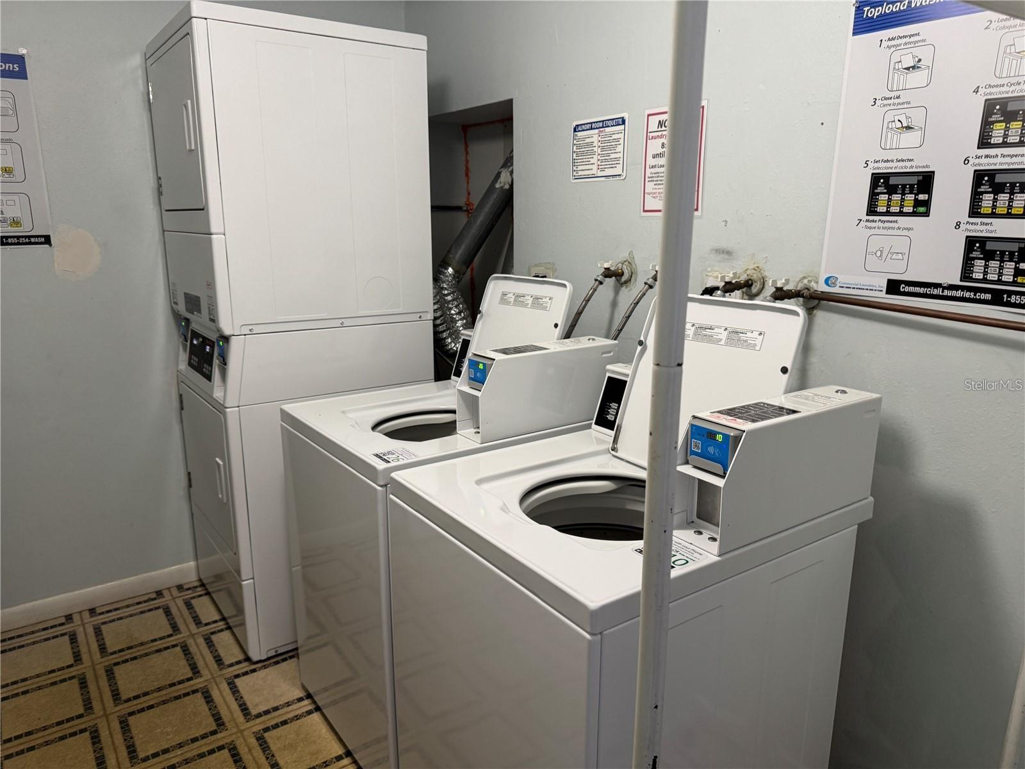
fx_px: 711
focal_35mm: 24
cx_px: 512
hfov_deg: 71.6
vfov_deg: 56.8
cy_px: 384
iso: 250
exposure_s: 1/60
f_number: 1.78
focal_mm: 6.76
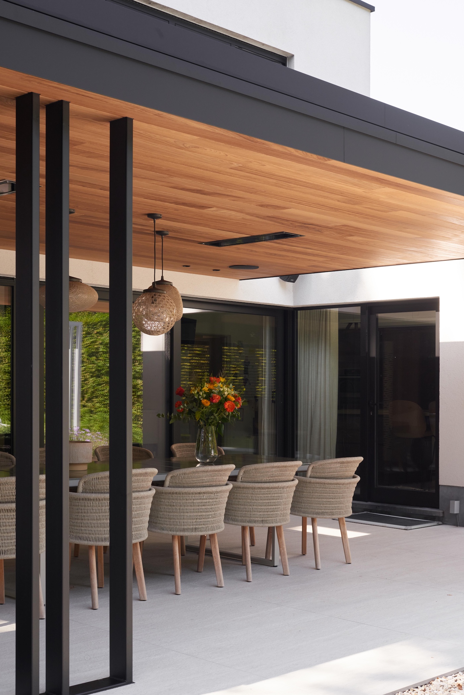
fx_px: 966
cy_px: 348
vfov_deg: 39.6
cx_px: 232
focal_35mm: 50
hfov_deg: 27.0
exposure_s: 1/200
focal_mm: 50
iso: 400
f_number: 9
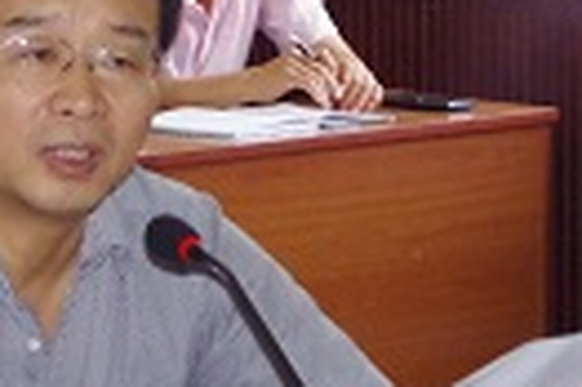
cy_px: 218
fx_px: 3811
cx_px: 344
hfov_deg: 8.7
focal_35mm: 236
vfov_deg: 5.8
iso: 3200
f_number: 7.1
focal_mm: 37.5
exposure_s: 1/180
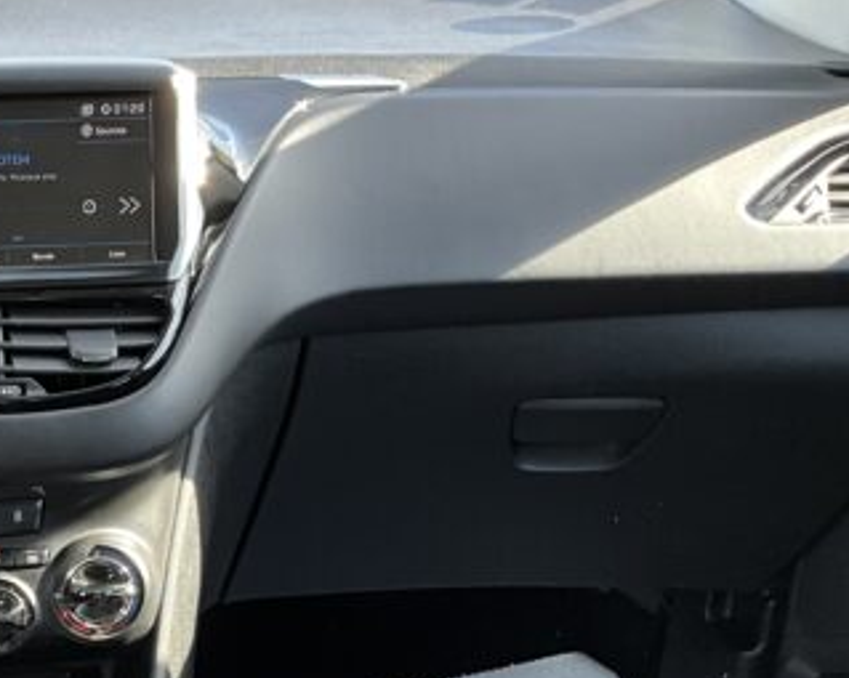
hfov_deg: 24.9
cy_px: 705
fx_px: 1783
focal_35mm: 71
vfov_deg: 20.7
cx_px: -83
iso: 40
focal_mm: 3
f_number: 1.8
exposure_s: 1/122
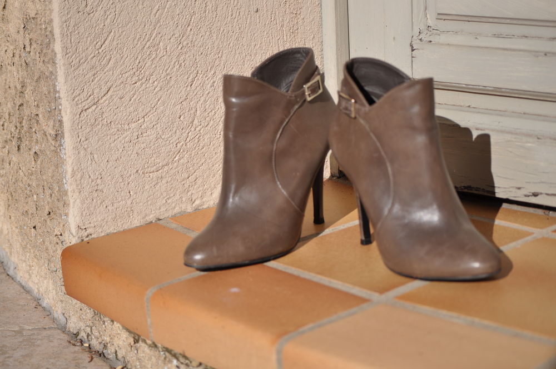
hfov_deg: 24.6
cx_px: 278
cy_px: 184
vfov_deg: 16.5
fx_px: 1273
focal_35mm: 82
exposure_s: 1/3200
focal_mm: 55
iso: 200
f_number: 4
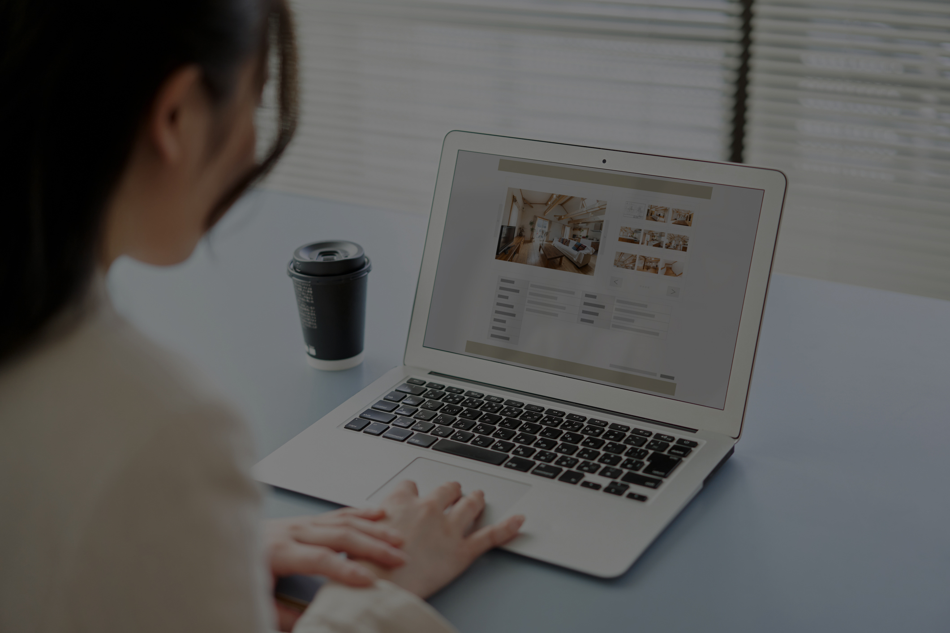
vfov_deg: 24.6
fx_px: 1451
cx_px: 475
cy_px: 316
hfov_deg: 36.2
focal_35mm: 55
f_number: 2
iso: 320
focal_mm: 55
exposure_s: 1/80
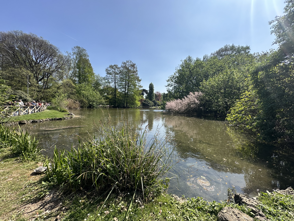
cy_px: 110
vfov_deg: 85.7
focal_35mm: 14
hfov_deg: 102.1
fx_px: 119
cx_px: 147
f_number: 2.2
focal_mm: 2.22
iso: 50
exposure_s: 1/1350
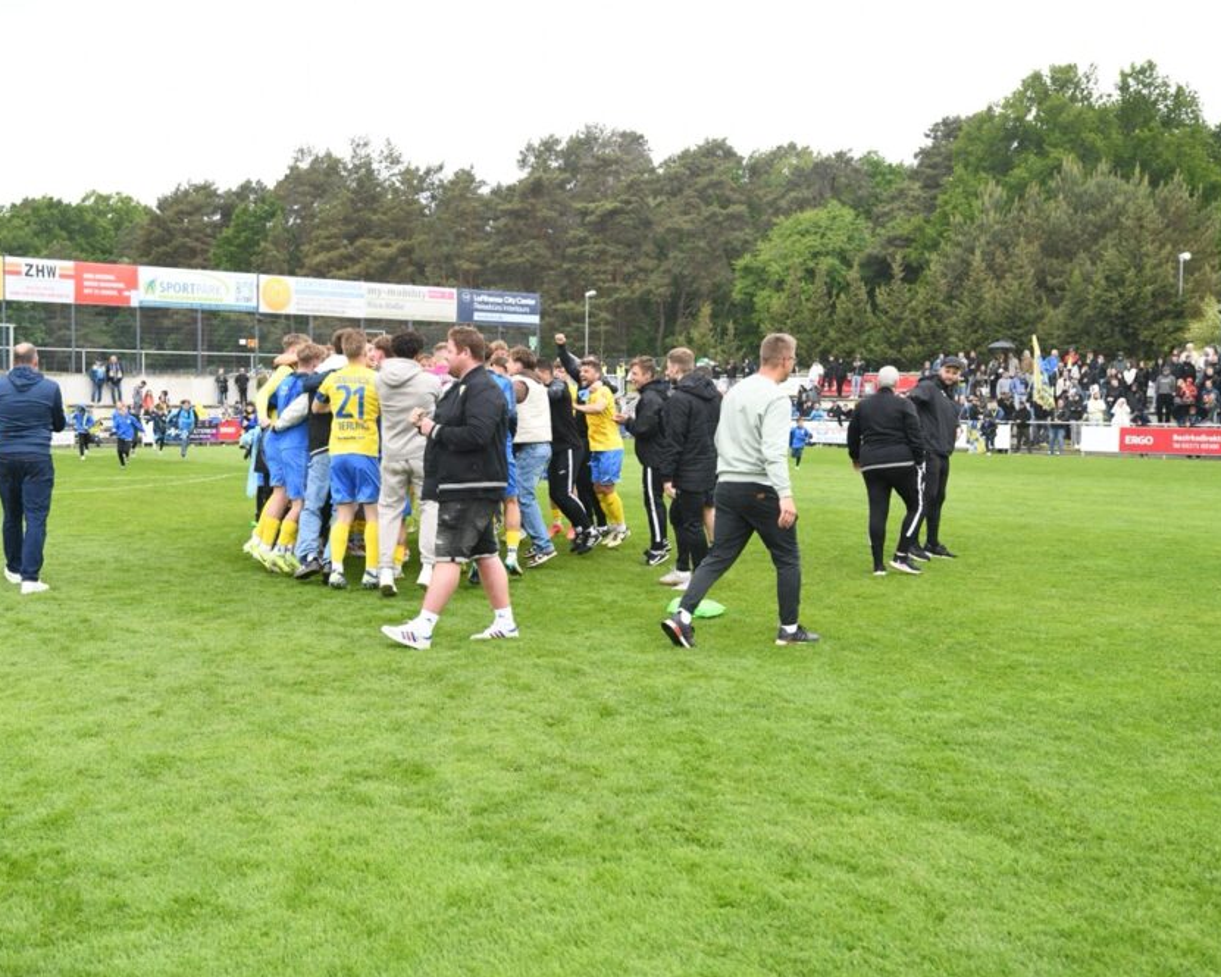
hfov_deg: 48.9
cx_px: 507
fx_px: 1337
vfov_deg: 40.1
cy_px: 494
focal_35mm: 37
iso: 1250
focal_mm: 32
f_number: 3.5
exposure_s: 1/1600
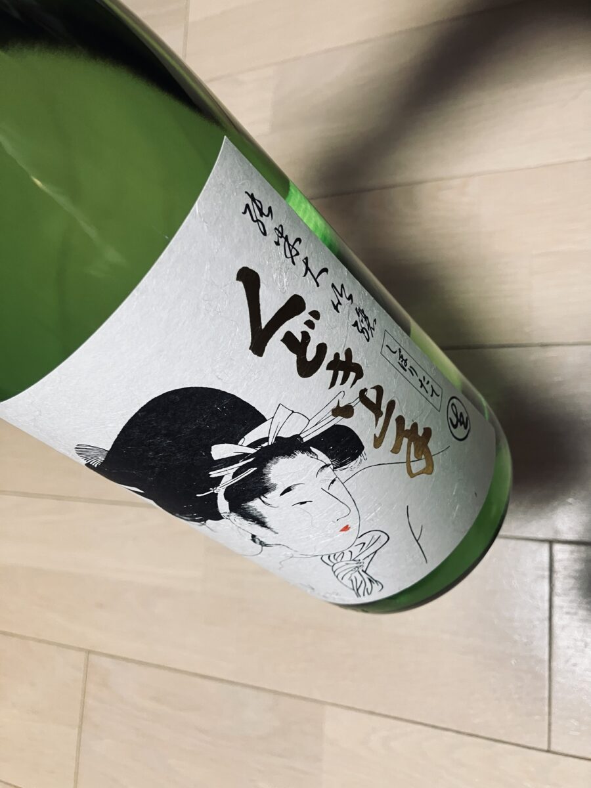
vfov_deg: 63.4
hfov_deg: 49.7
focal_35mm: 28
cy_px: 394
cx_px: 296
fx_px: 637
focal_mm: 3.99
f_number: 1.8
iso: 125
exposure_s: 1/60
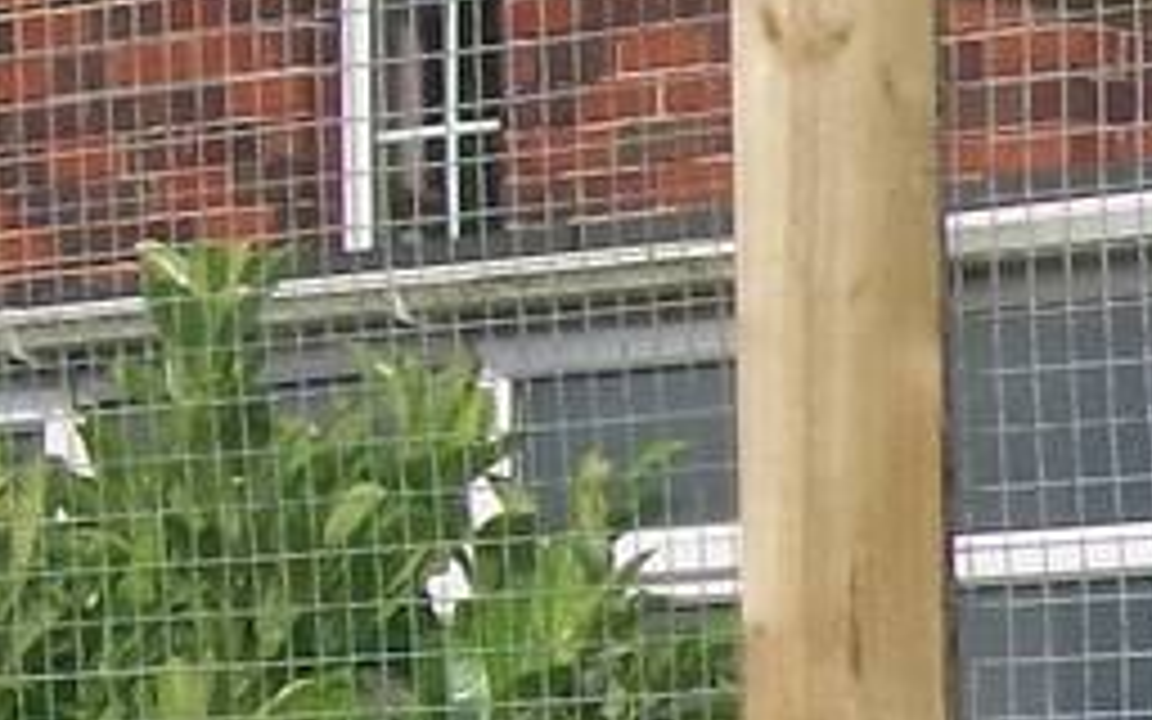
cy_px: 1269
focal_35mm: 331
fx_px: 10392
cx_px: 2943
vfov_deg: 3.9
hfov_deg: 6.0
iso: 80
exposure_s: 1/320
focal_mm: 8.8
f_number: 7
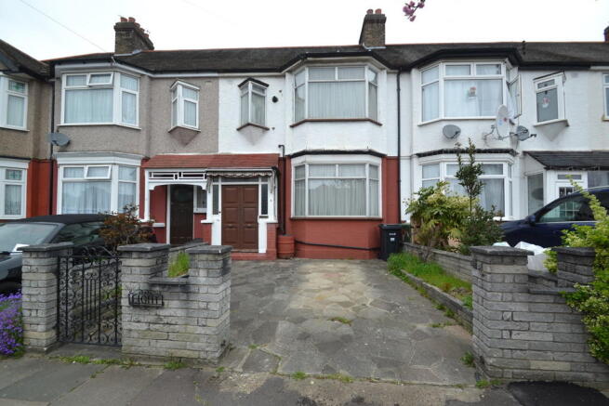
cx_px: 304
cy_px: 203
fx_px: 254
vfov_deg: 77.4
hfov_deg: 100.4
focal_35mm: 15
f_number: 5.6
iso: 100
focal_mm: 10
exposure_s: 1/125
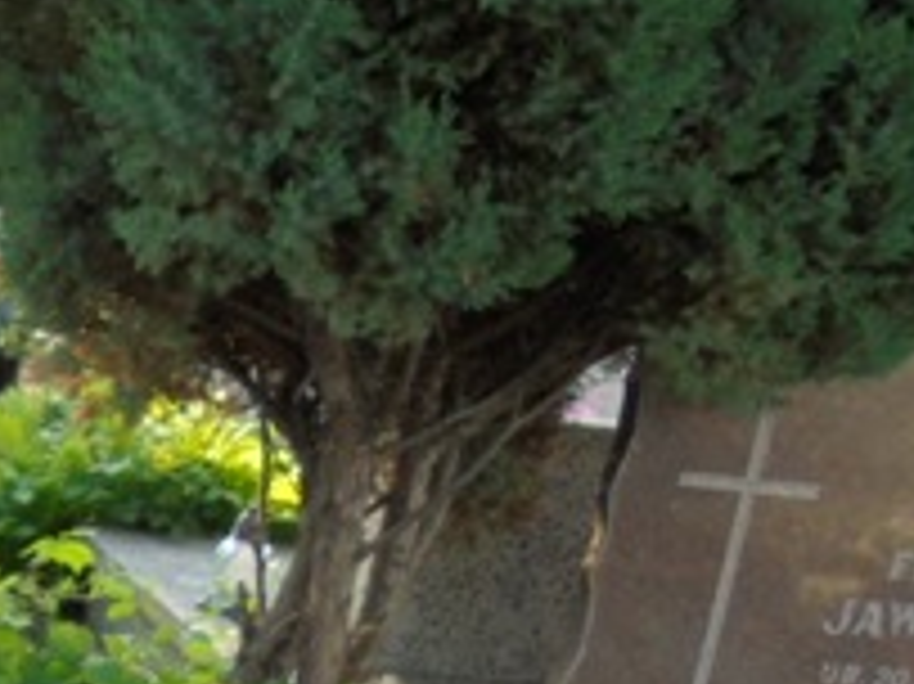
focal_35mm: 82
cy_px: 850
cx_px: -441
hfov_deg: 20.5
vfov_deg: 17.1
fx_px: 2164
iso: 100
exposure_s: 1/100
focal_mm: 4.6
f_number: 3.5
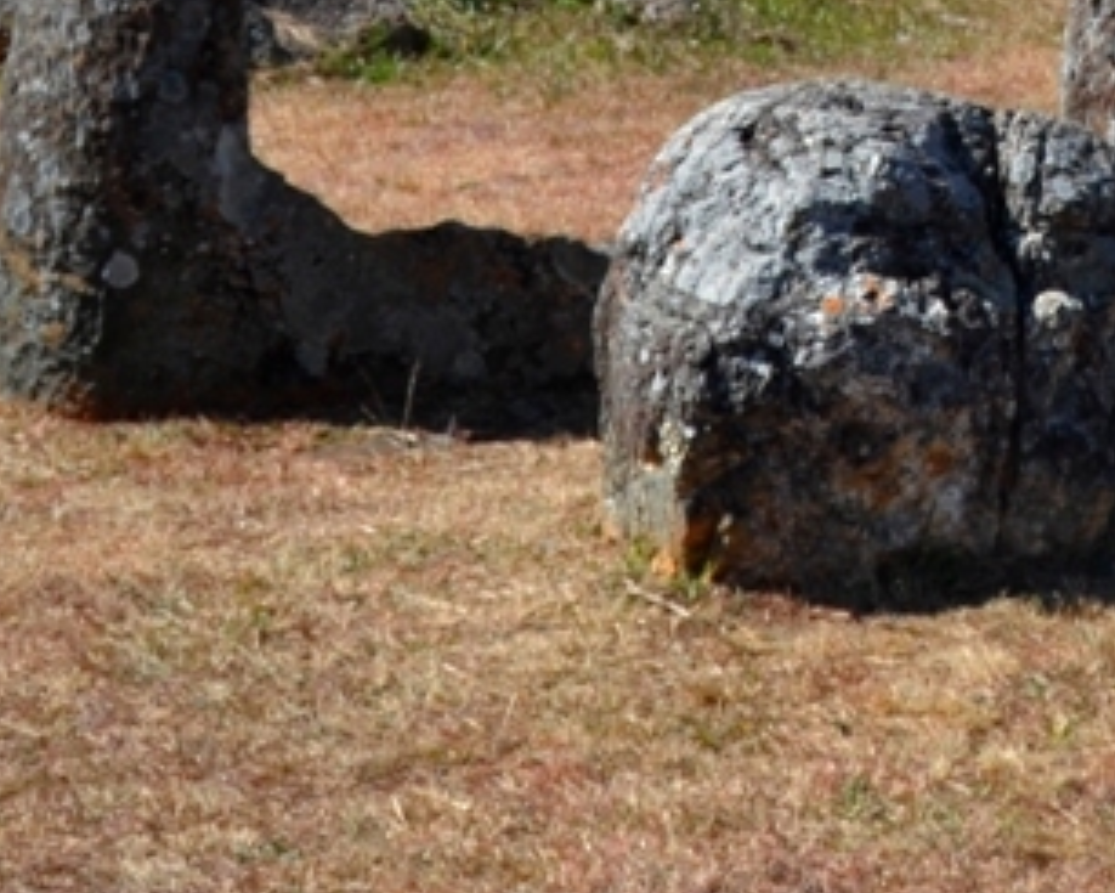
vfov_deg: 9.3
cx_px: 1691
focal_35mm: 160
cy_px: -570
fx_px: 5282
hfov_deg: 11.5
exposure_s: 1/250
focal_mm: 26
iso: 100
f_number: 8
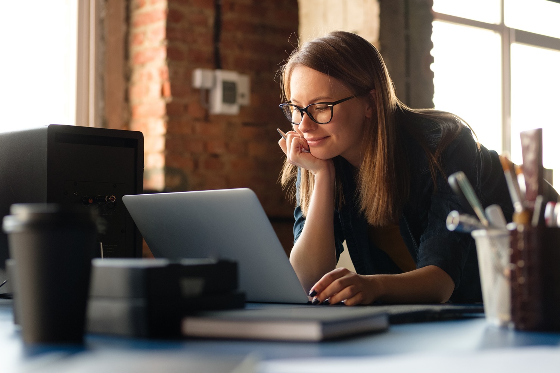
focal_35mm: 75
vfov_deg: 18.2
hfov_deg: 27.0
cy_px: 186
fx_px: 1167
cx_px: 280
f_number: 2.5
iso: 800
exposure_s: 1/160
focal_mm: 50
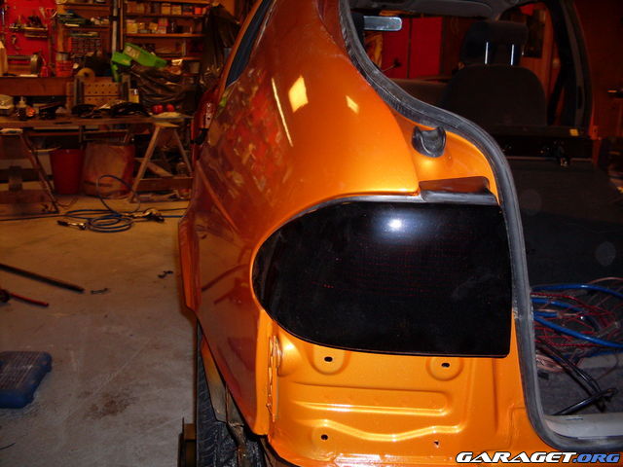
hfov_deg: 49.0
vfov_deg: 37.7
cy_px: 234
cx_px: 312
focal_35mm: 38
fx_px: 684
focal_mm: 6.3
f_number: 2.8
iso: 100
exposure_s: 1/45
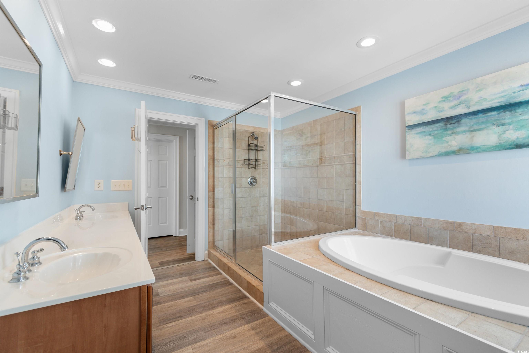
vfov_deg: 77.3
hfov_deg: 100.4
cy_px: 176
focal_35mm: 15
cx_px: 264
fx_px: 220
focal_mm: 10
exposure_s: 1/10
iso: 100
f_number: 4.5
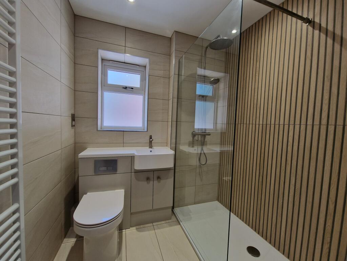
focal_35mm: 13
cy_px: 130
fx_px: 130
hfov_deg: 106.2
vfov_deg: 89.9
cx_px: 174
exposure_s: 1/50
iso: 80
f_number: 2.2
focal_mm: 2.2
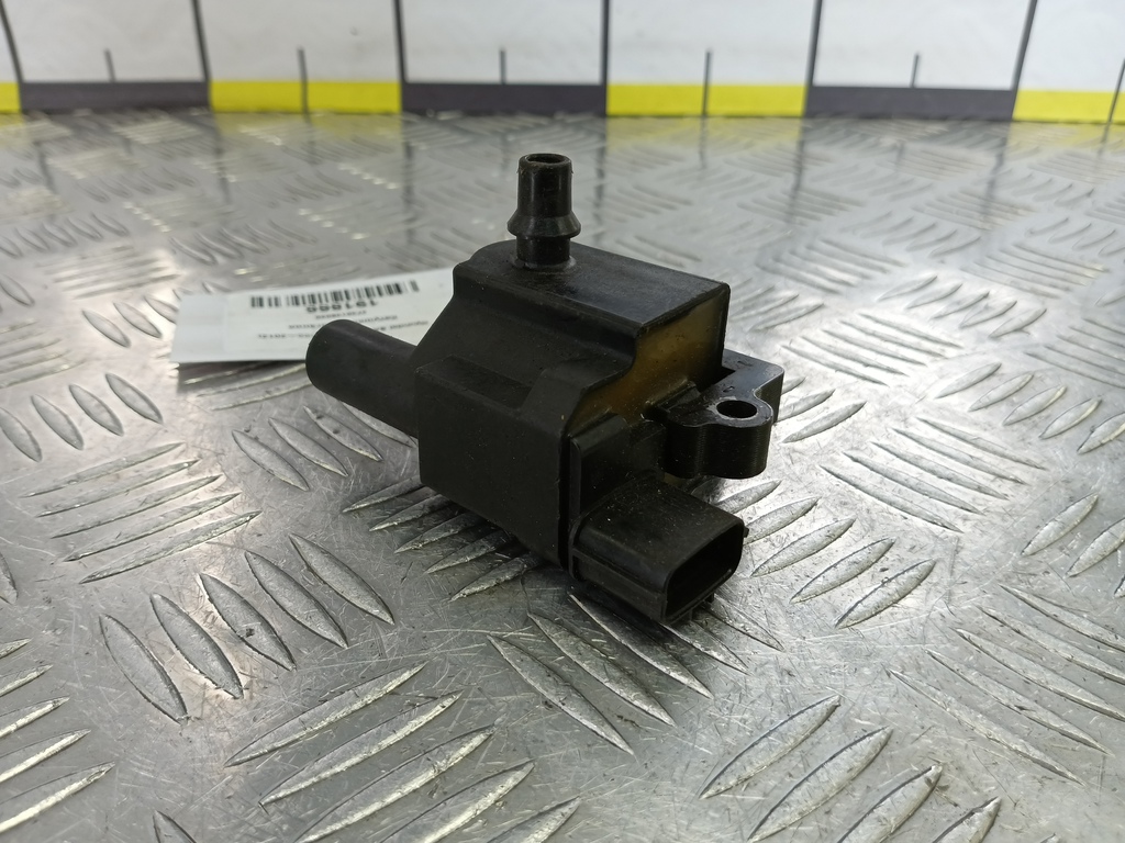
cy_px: 422
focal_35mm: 23
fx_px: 747
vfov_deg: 58.9
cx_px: 562
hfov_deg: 73.9
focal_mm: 4.11
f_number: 1.6
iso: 157
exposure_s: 1/100
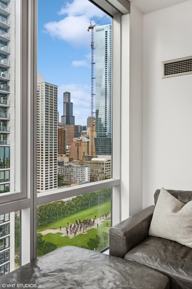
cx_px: 96
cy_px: 144
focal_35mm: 27
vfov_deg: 67.4
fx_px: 216
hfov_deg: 47.9
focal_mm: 27
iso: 200
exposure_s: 1/20
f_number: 9.5
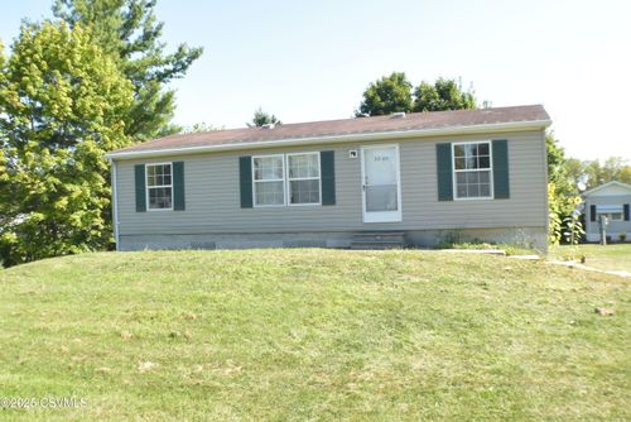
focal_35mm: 42
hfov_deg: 46.4
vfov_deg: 31.9
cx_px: 316
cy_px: 211
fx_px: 737
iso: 250
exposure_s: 1/50
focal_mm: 28
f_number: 16
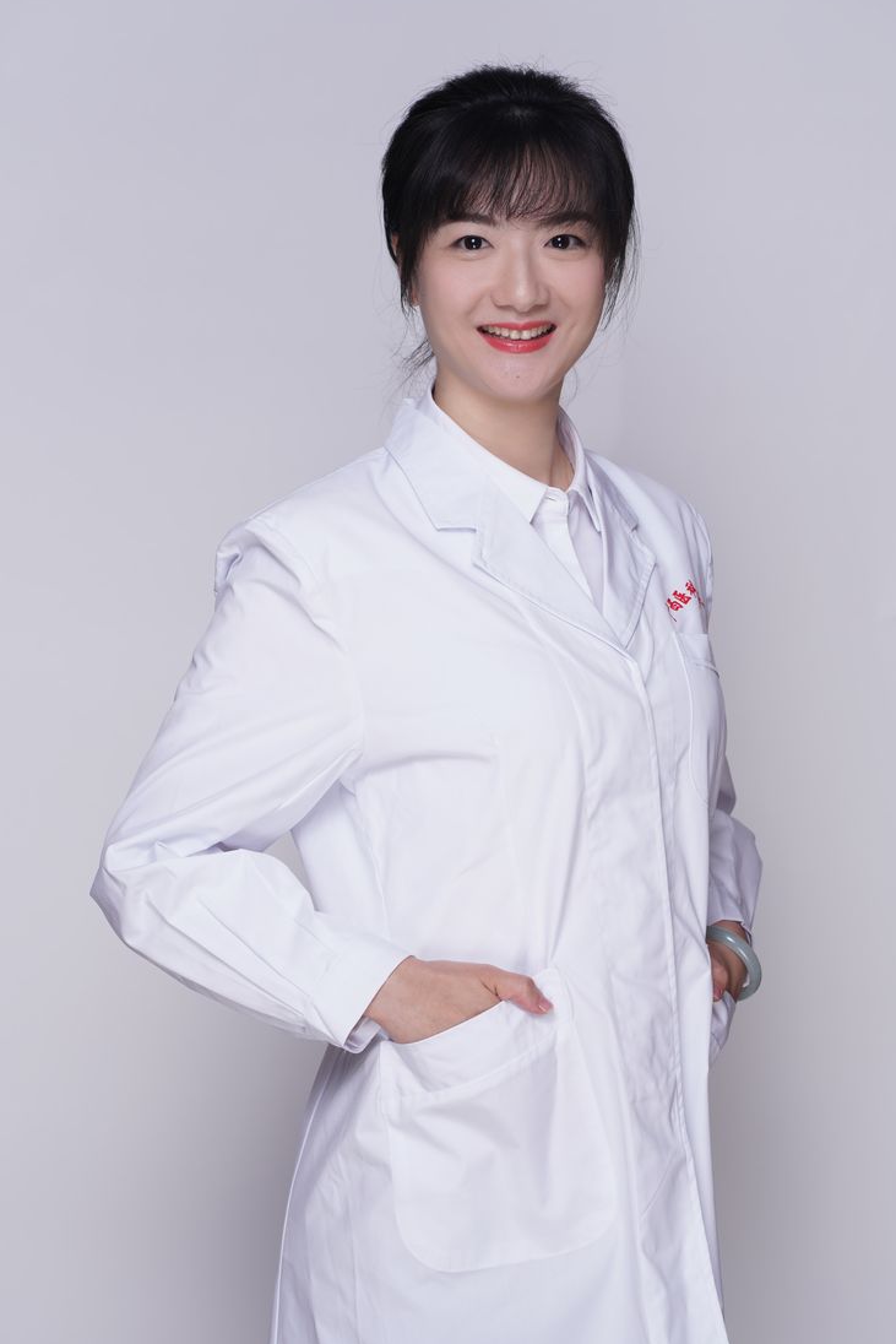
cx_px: 451
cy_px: 719
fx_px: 3471
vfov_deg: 21.9
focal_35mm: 93
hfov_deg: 14.7
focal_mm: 85
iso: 100
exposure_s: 1/160
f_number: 5.6
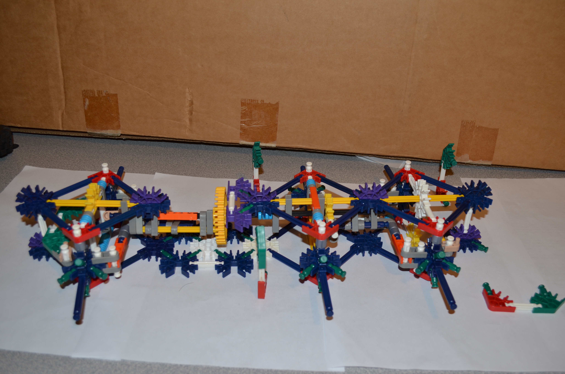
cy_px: 187
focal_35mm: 33
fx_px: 517
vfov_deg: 39.8
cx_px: 282
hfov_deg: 57.3
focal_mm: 22
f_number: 5.6
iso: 200
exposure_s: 1/30
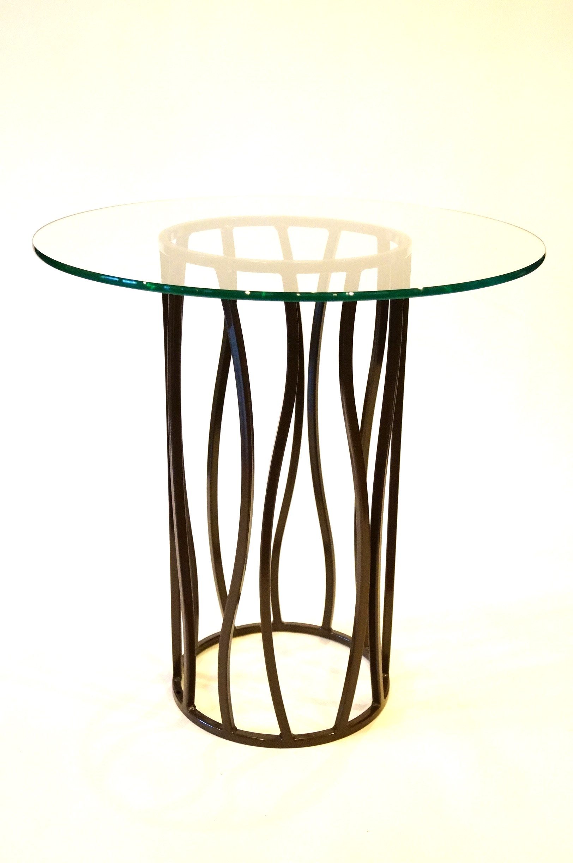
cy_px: 432
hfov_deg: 29.8
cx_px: 286
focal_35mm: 45
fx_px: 1078
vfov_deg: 43.7
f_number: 4.5
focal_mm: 30
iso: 3200
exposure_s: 1/50
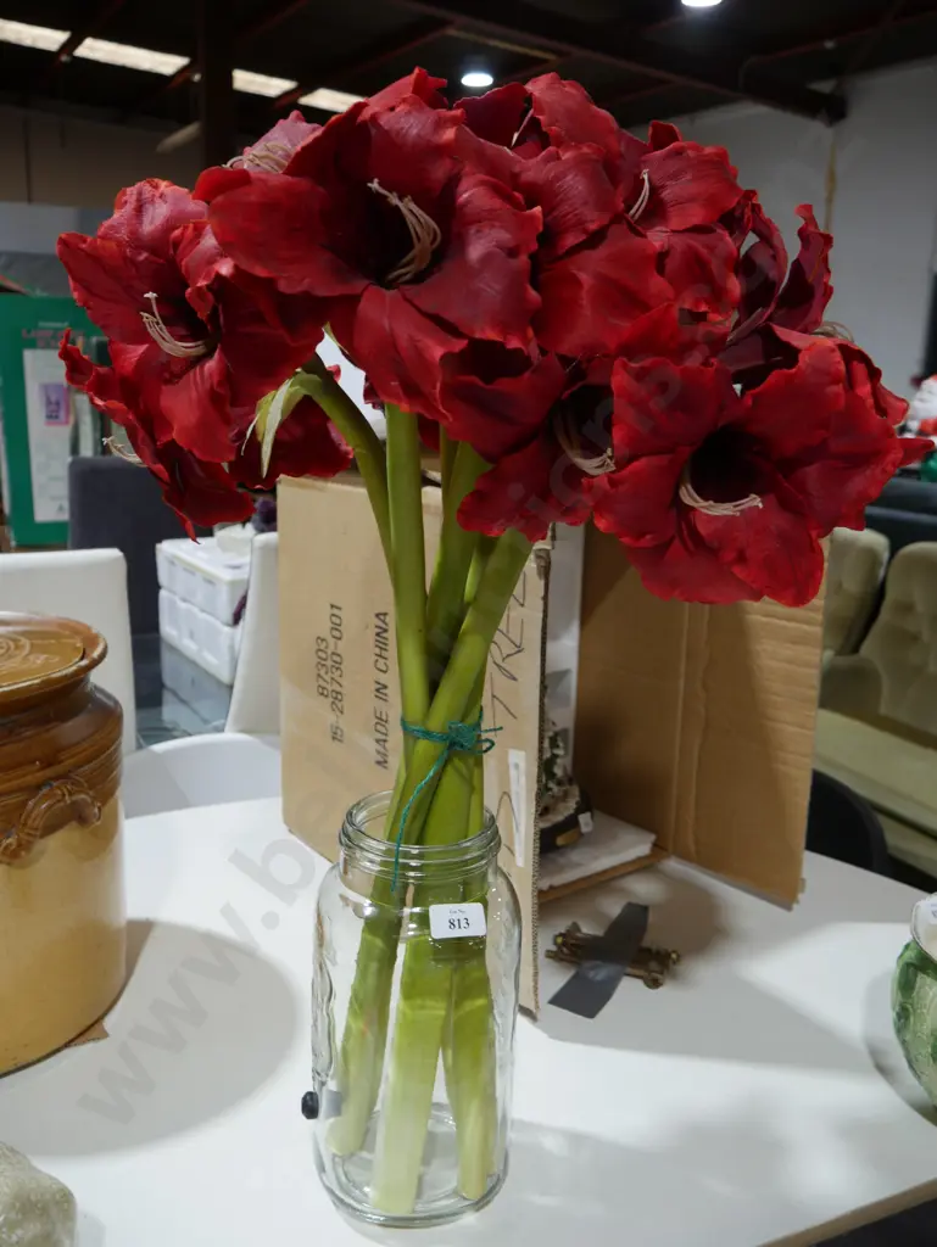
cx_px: 468
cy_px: 624
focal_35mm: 30
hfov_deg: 46.8
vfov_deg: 59.9
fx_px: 1082
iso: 250
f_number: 3.6
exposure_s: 1/60
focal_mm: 15
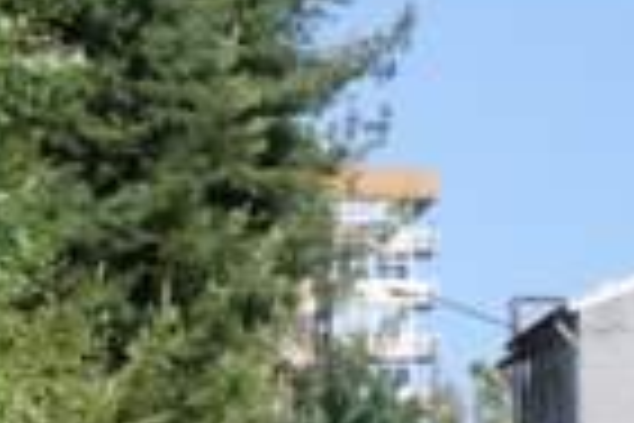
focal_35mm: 369
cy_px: 760
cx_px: -558
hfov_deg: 5.5
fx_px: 6498
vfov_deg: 3.7
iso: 100
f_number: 4
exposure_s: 1/500
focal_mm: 29.84
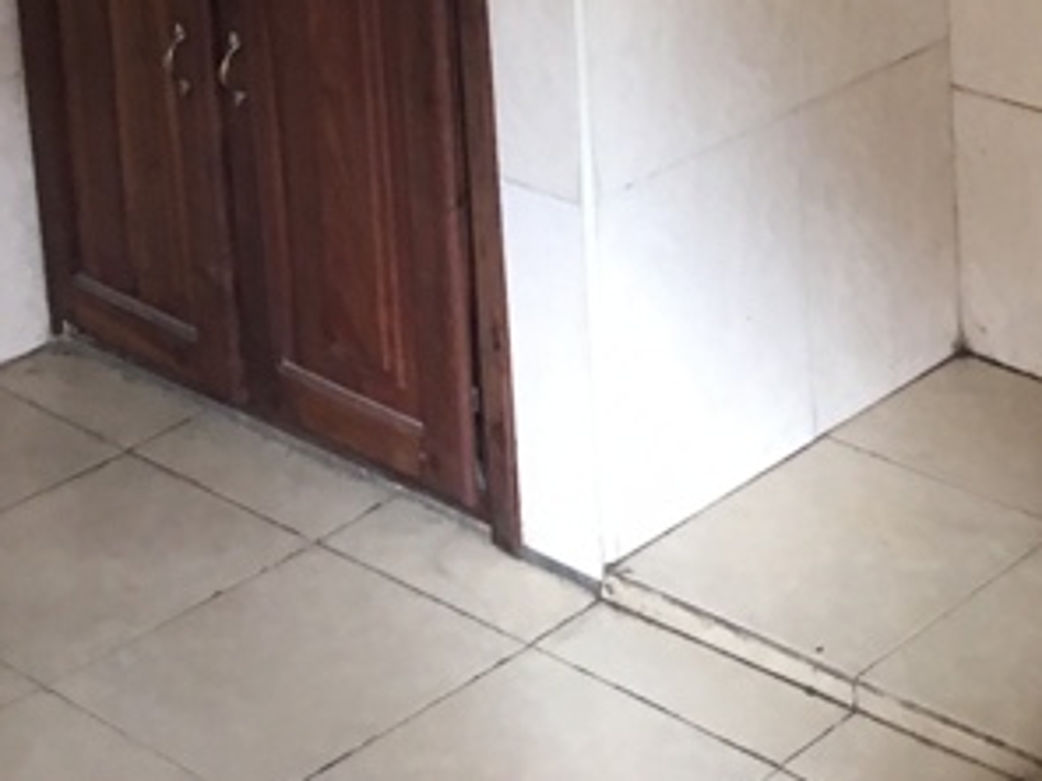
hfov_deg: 19.7
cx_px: 929
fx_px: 2950
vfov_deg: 14.0
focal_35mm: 98
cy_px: -440
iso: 80
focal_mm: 4.15
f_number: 2.2
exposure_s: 1/17
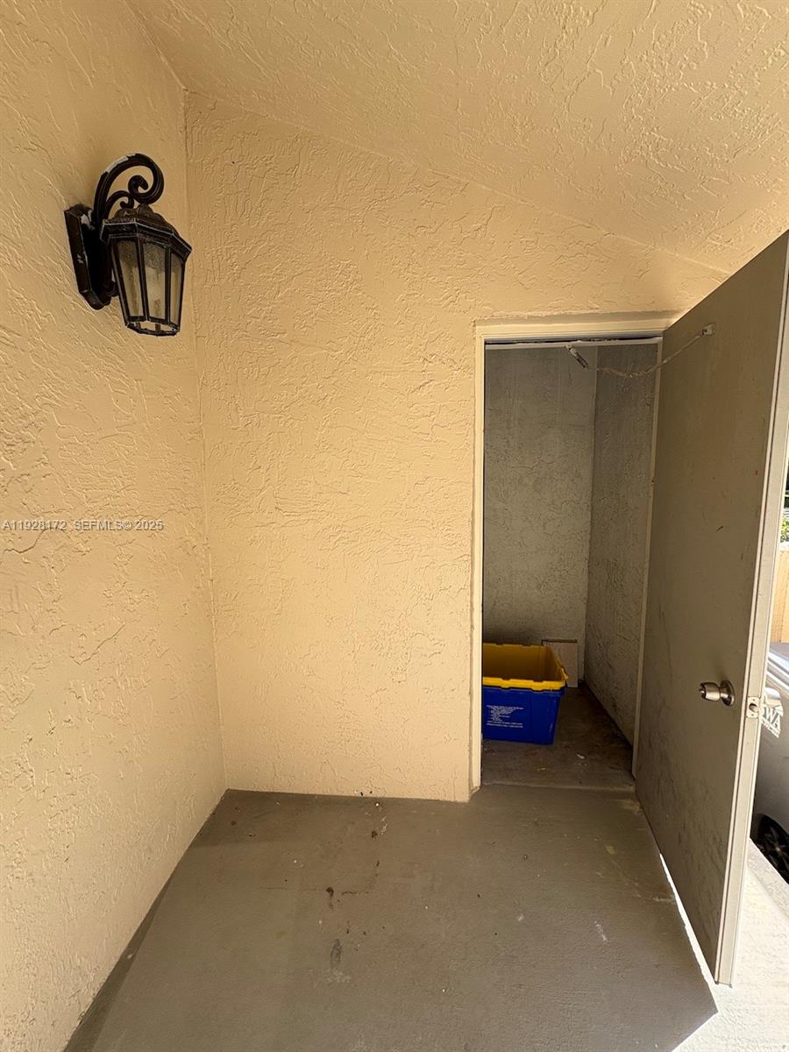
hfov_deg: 85.7
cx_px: 394
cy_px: 526
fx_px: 425
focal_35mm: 14
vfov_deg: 102.1
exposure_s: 1/485
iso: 40
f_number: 2.2
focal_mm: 2.22
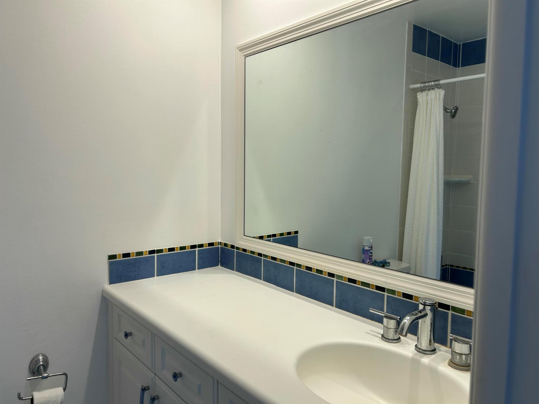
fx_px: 405
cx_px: 270
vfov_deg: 53.1
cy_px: 202
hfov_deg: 67.3
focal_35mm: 26
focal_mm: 5.7
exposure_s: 1/141
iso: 32
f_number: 1.5
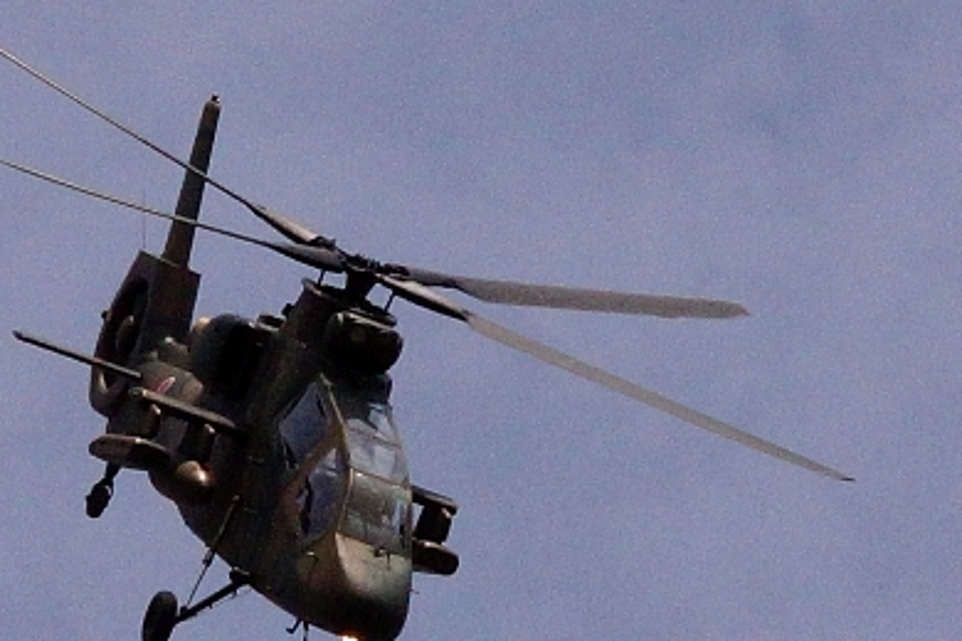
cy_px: 401
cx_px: 365
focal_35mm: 269
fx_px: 7188
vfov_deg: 5.1
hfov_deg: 7.7
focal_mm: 70
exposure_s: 1/2500
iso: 800
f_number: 13
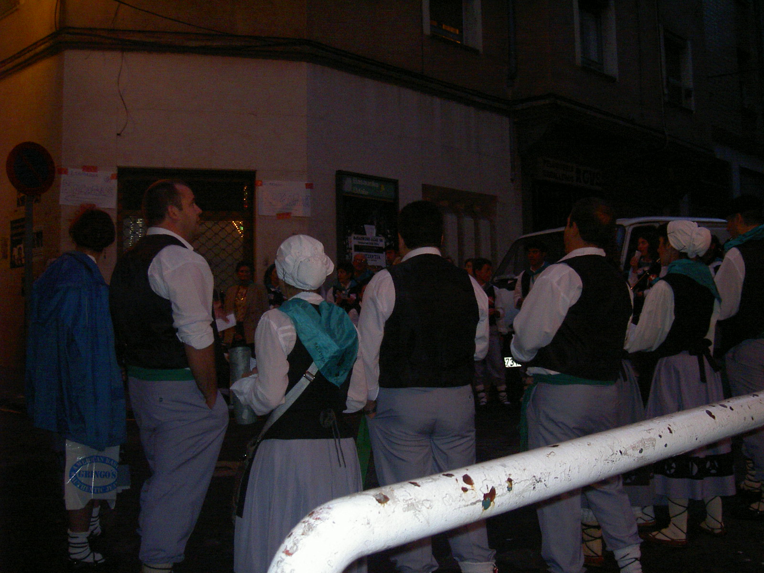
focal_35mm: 39
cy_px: 286
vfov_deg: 36.8
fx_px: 861
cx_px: 382
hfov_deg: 47.9
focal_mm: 8
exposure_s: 1/59.5
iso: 100
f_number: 2.8
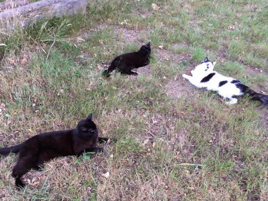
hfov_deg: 61.7
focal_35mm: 29
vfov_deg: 48.2
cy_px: 100
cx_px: 134
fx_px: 225
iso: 40
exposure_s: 1/100
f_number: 2.2
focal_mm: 4.15
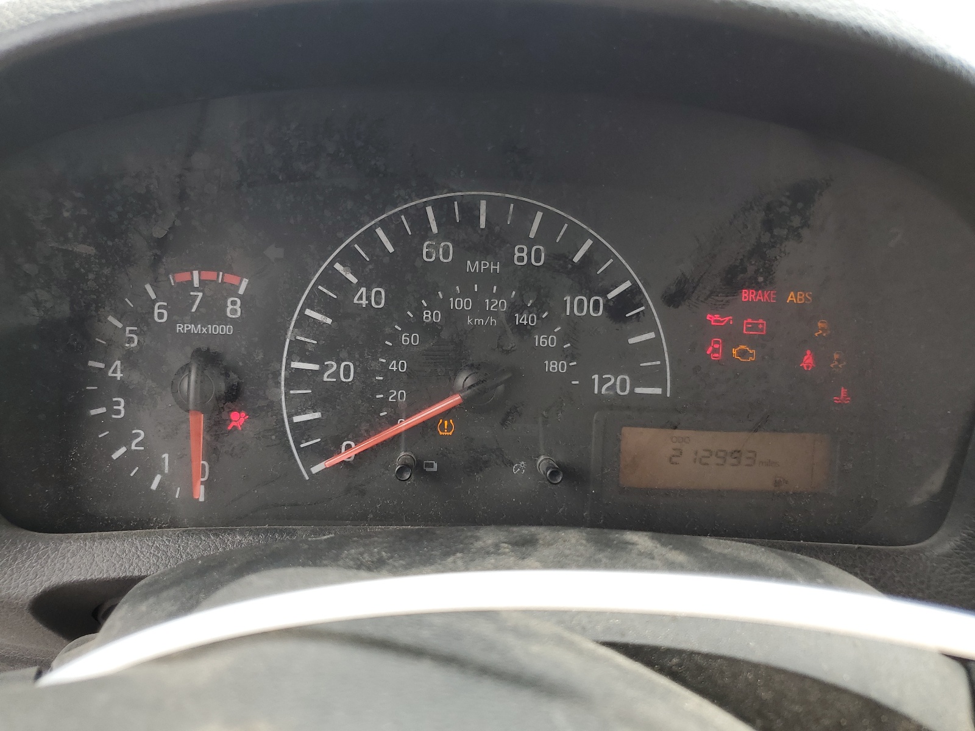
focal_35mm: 26
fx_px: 732
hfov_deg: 67.3
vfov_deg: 53.1
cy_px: 366
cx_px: 488
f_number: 1.5
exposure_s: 1/169
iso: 50
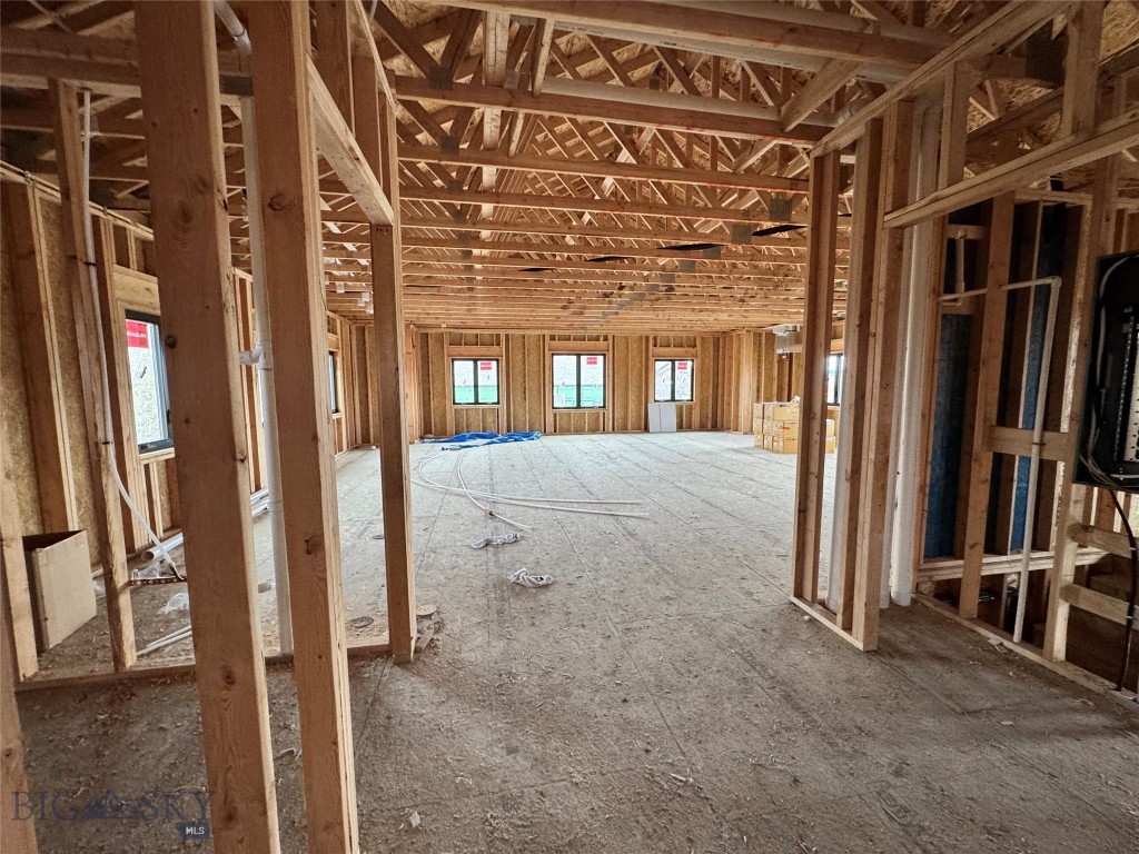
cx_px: 570
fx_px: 461
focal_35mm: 14
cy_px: 427
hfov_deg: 102.1
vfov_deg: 85.7
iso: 400
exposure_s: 1/60
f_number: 2.2
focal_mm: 2.22
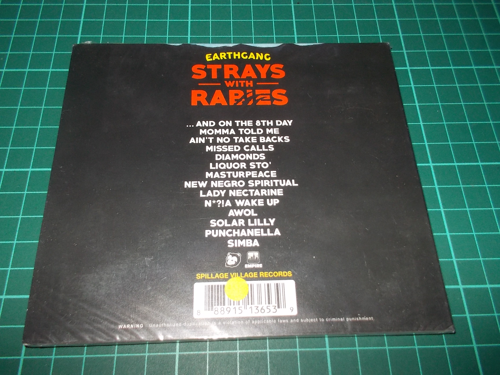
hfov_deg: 61.7
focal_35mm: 29
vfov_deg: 48.2
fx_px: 419
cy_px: 188
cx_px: 250
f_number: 3.3
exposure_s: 1/30
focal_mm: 4.1
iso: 200
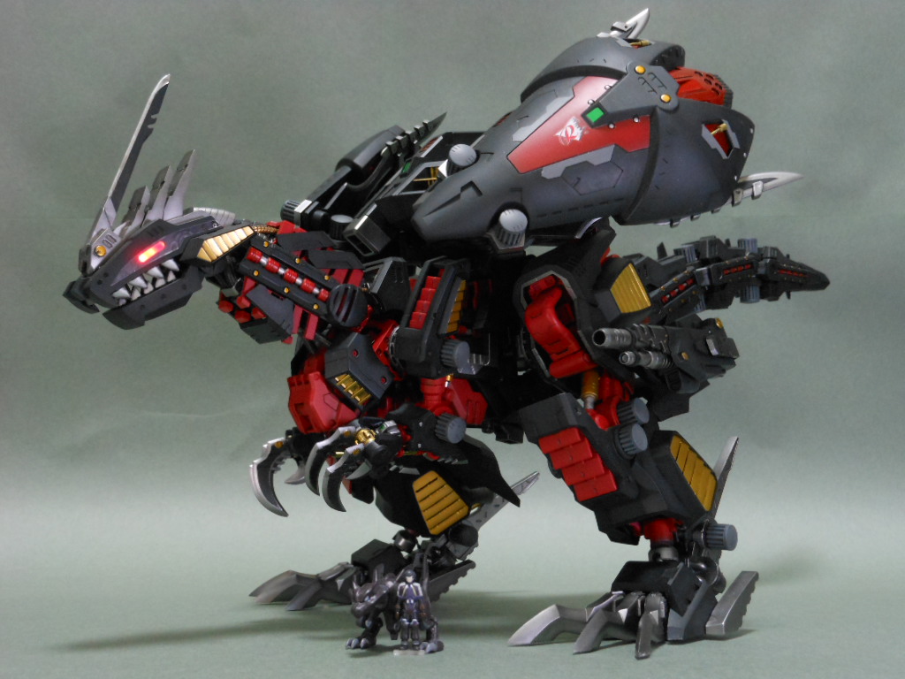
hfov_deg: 42.1
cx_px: 452
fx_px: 1176
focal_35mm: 45
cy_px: 340
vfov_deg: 32.2
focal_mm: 8.1
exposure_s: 1/3
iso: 400
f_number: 4.6
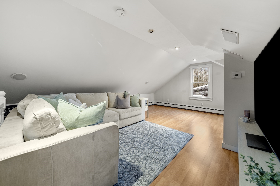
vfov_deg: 85.4
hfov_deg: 108.3
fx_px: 101
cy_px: 93
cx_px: 140
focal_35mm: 13
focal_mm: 13
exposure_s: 1
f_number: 7.1
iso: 320
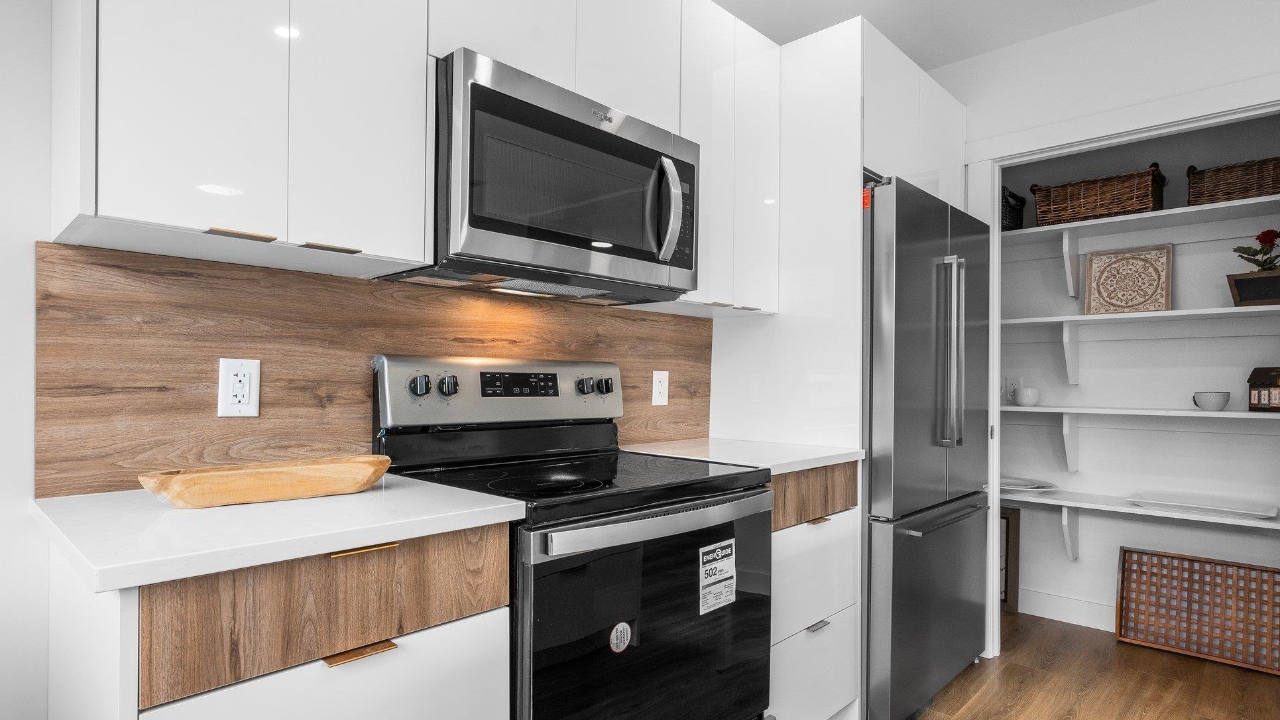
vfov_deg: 55.8
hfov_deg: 86.6
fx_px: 679
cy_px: 388
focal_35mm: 20
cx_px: 643
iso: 320
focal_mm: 12
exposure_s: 1/60
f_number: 10
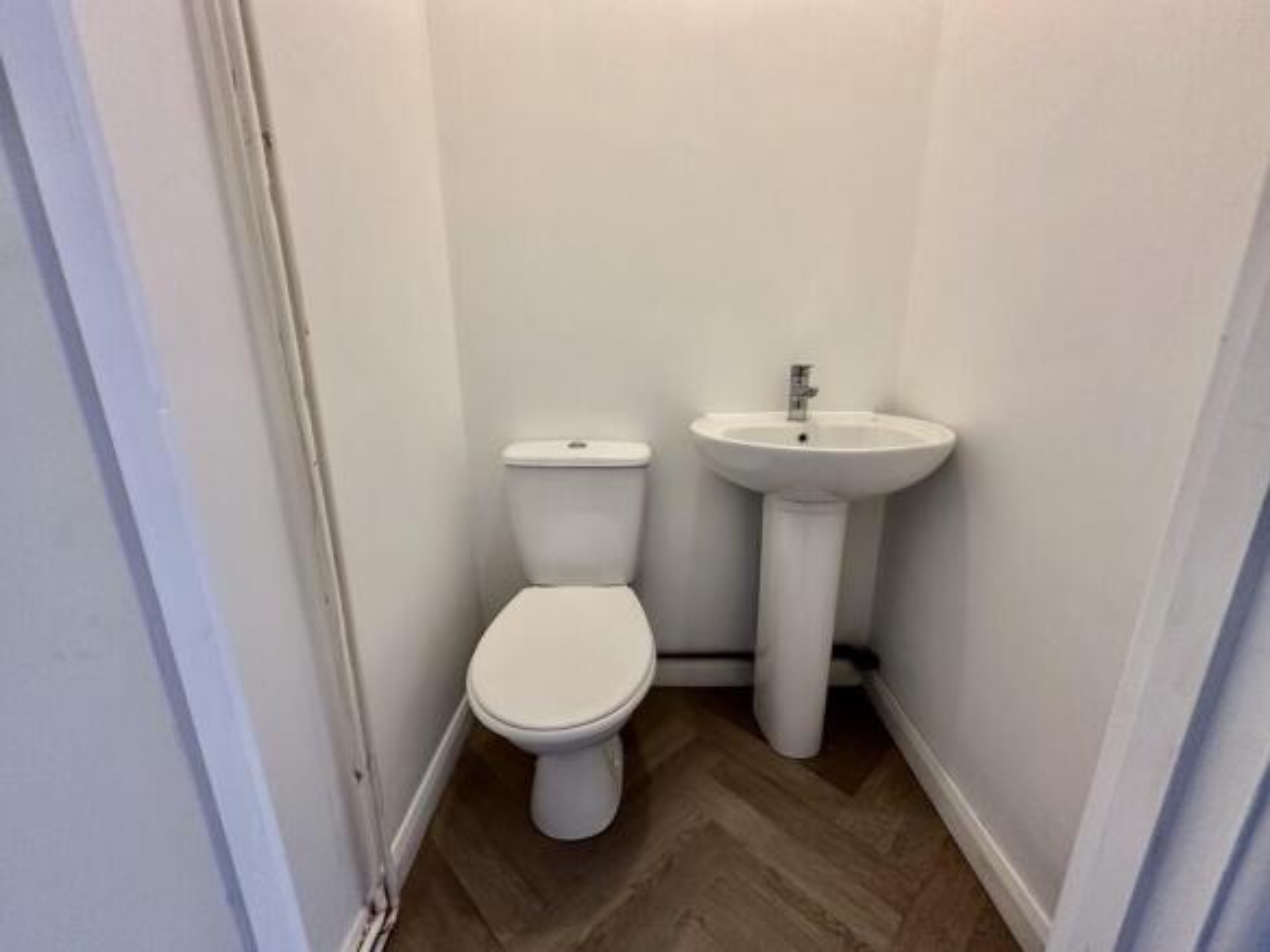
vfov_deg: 85.7
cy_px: 476
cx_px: 635
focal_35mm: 14
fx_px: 514
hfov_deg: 102.1
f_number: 2.2
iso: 200
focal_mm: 2.22
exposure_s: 1/100
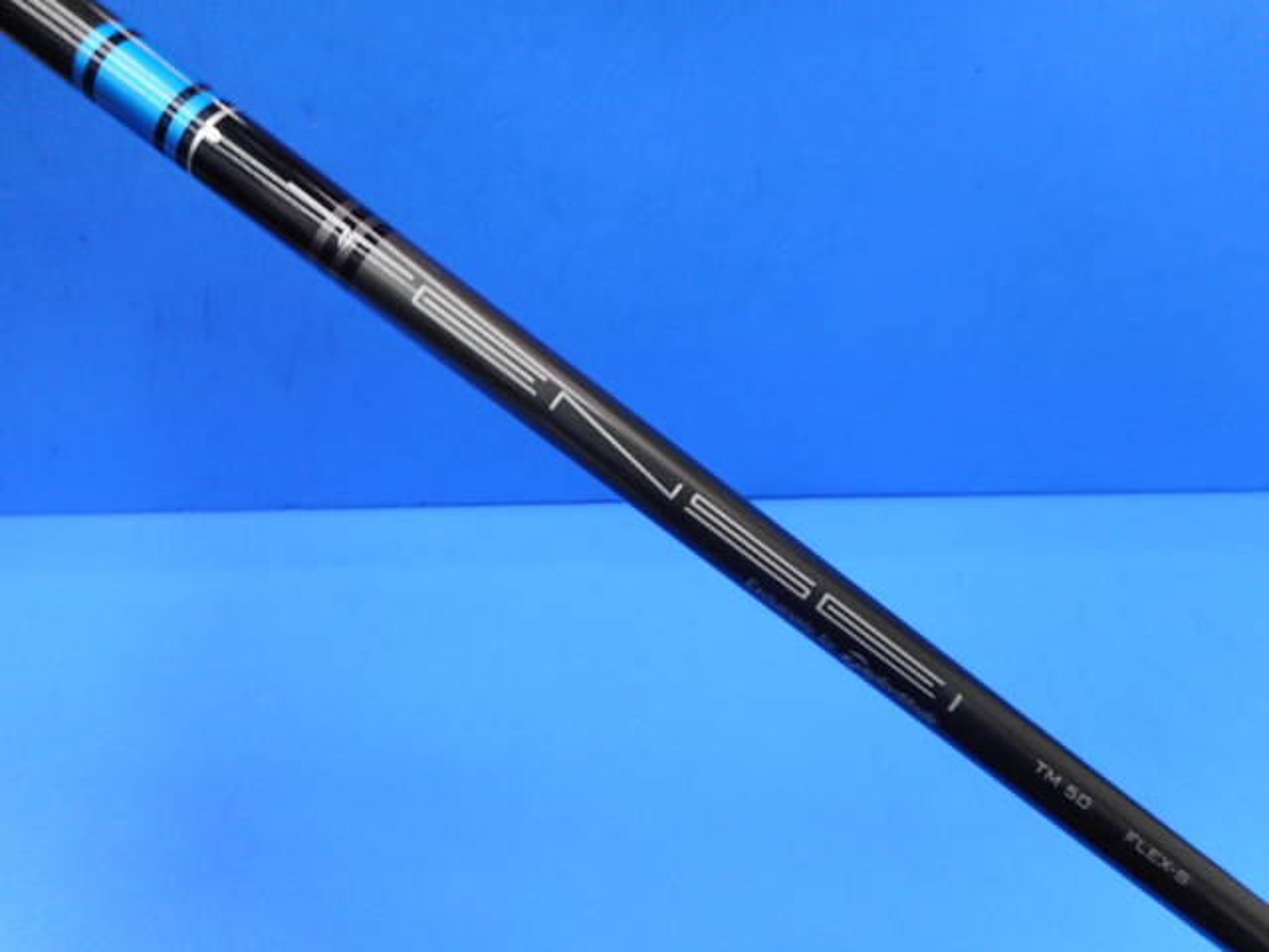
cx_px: 634
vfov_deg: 54.9
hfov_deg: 69.4
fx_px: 916
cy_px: 476
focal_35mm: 25
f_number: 3.7
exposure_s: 1/30
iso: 125
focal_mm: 4.5
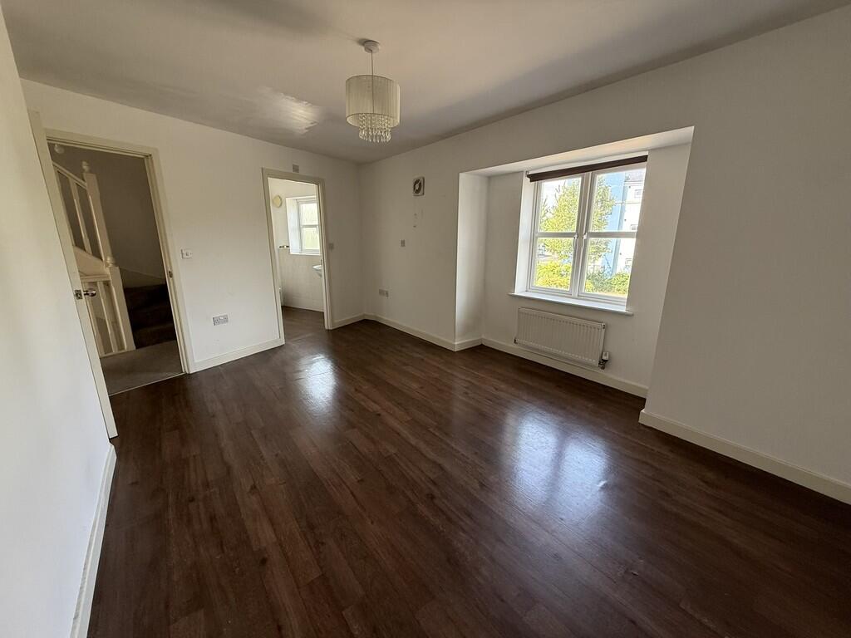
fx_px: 344
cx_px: 426
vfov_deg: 85.7
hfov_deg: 102.1
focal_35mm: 14
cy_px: 319
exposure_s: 1/99
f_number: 2.2
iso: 125
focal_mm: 2.22
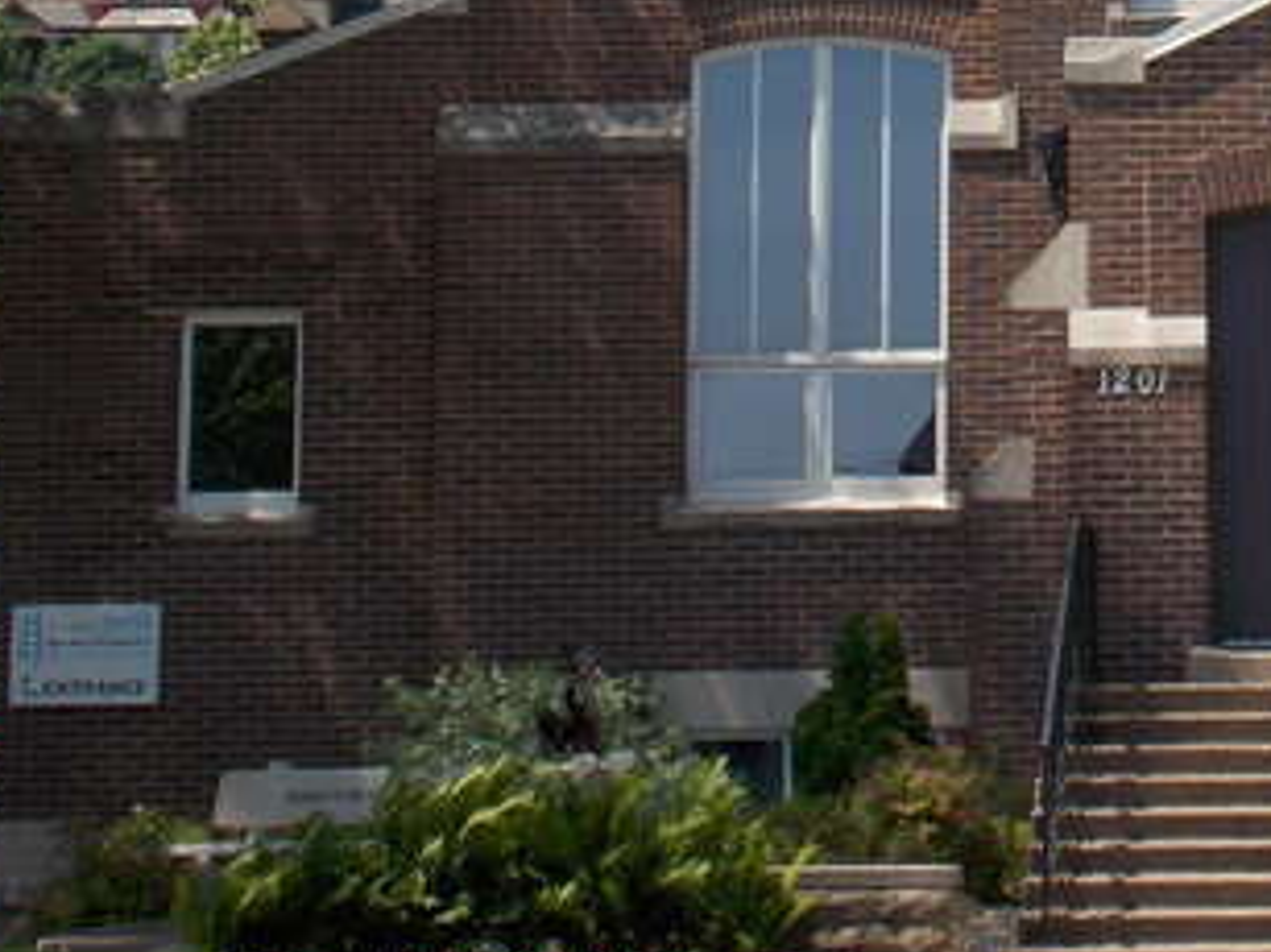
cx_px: 1329
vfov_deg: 12.2
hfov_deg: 16.0
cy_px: 33
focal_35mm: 120
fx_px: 4404
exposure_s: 1/640
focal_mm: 8.1
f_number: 3.7
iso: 80
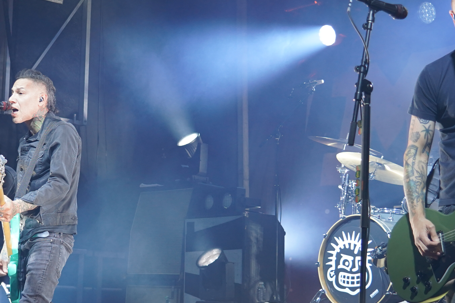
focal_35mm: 82
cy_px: 175
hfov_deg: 24.7
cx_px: 159
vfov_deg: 16.6
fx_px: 1036
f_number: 4
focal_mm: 37
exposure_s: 1/160
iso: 1250
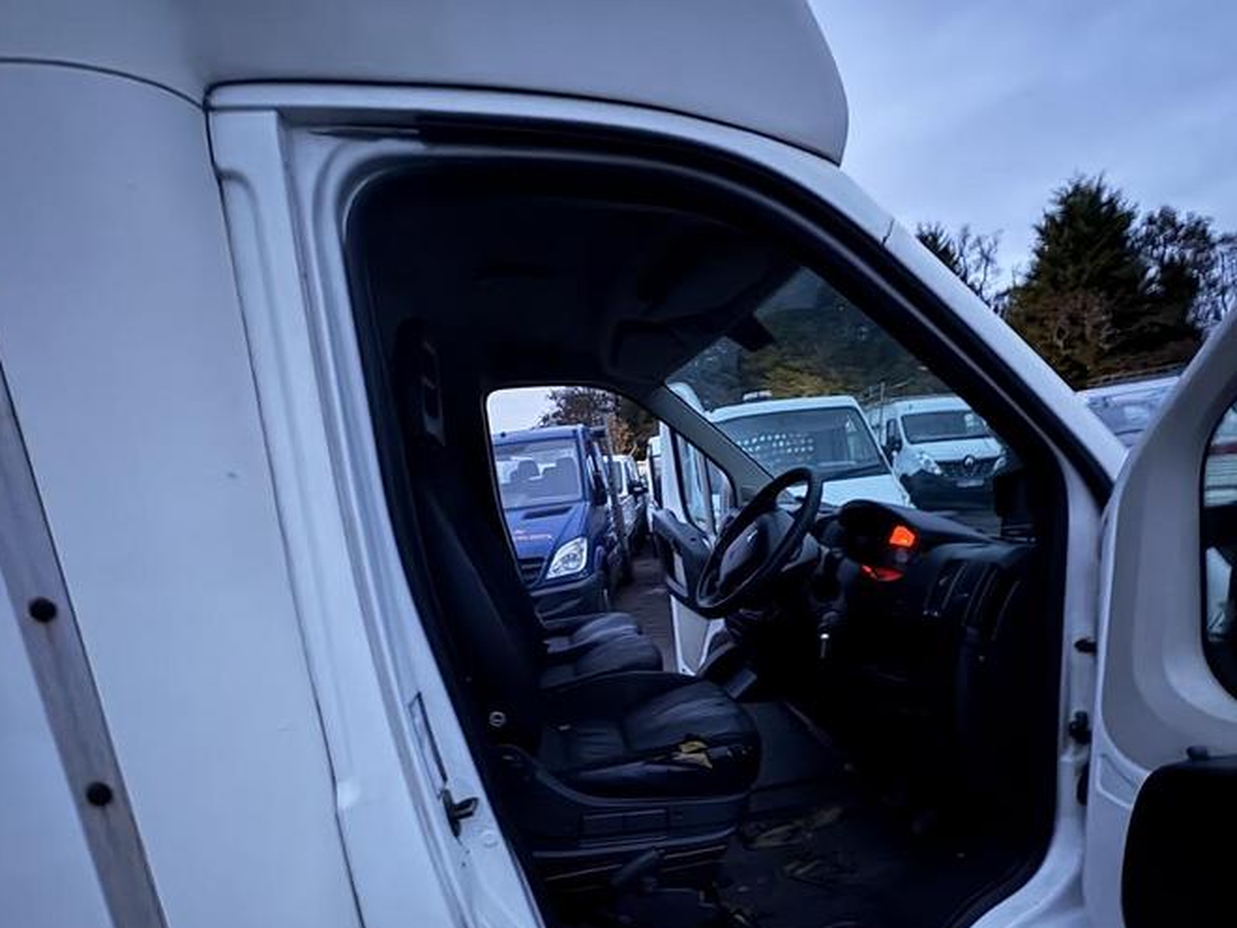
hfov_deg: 84.5
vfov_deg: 66.6
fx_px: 679
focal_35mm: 19
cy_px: 626
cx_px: 667
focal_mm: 2.22
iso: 1000
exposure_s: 1/8
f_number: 2.2
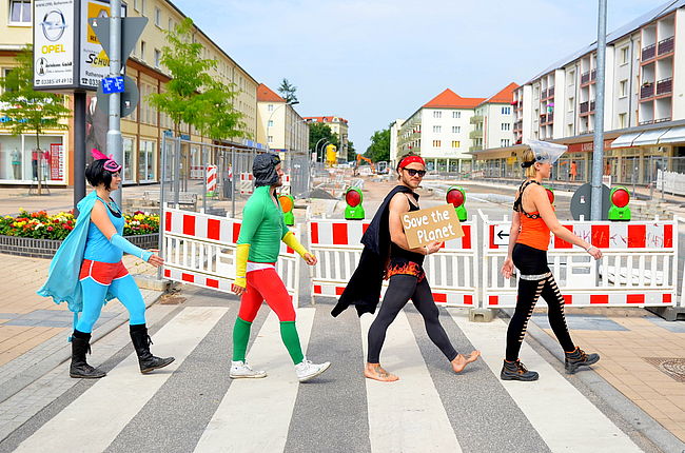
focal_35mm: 30
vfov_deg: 43.4
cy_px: 226
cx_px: 342
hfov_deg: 62.1
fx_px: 569
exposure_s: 1/4000
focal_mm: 20
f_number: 2.8
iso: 400
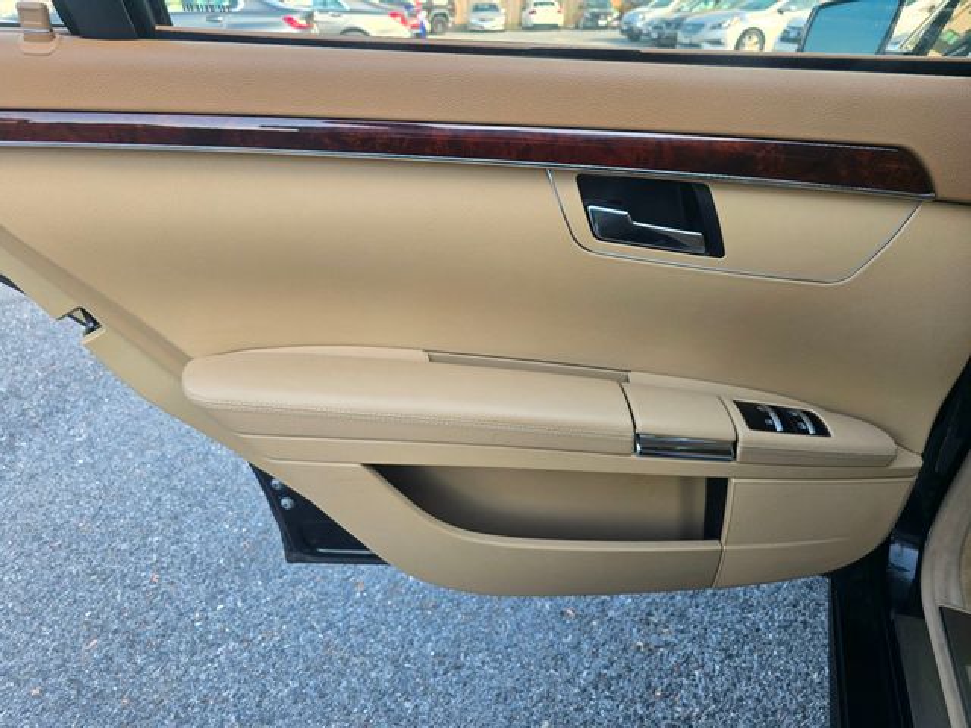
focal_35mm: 23
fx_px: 645
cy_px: 364
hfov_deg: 73.9
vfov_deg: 58.9
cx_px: 486
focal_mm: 6.3
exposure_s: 1/180
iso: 25
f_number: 1.7
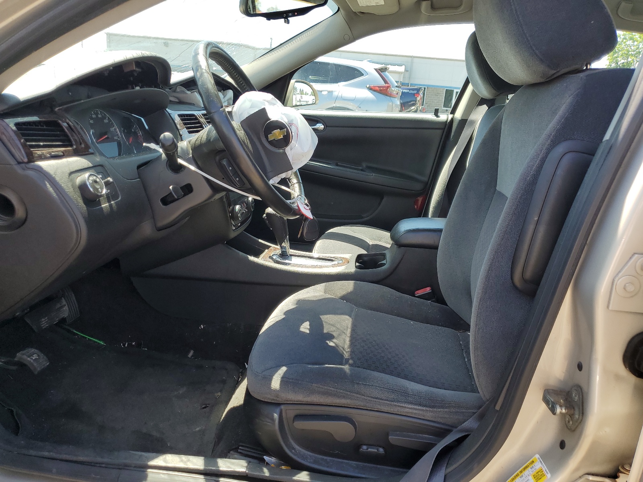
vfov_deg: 53.1
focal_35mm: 26
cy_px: 241
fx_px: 483
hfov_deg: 67.3
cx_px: 322
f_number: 1.5
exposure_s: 1/476
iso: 50
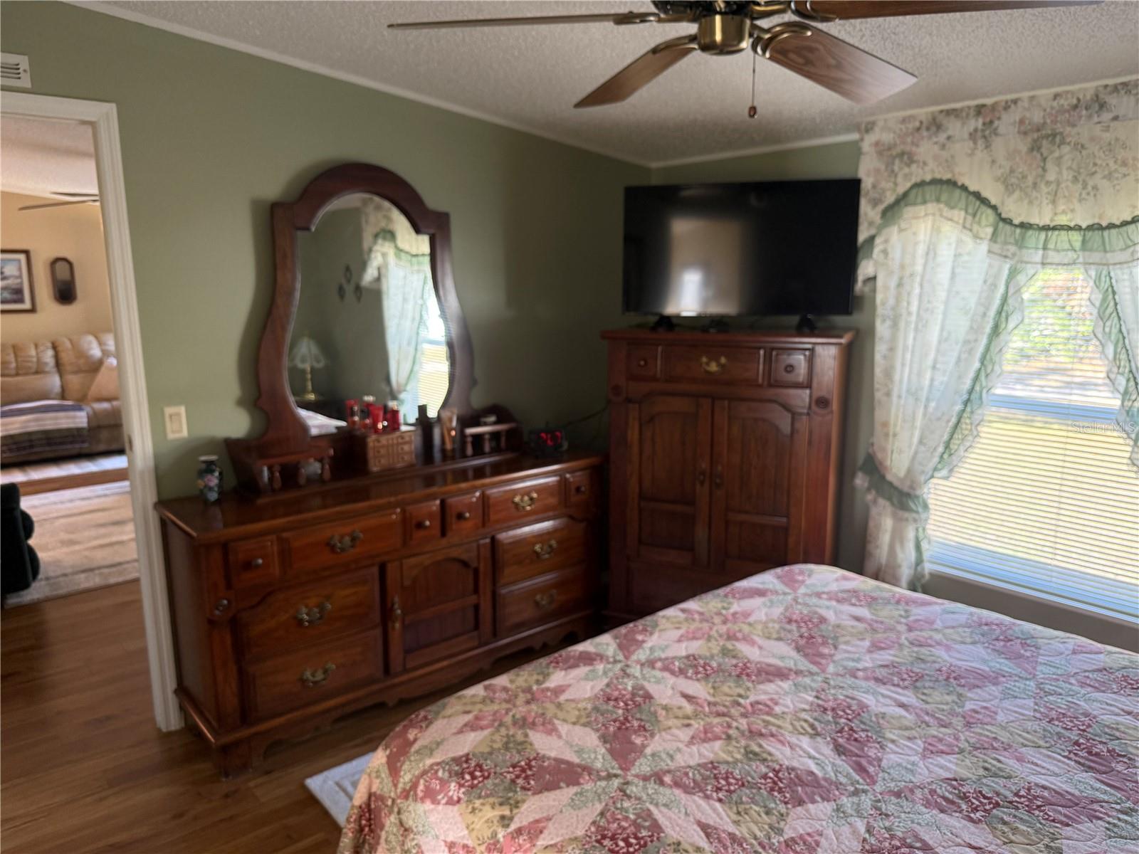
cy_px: 427
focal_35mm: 24
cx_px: 570
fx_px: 790
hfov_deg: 71.6
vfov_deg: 56.8
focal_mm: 6.76
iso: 200
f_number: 1.78
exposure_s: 1/91
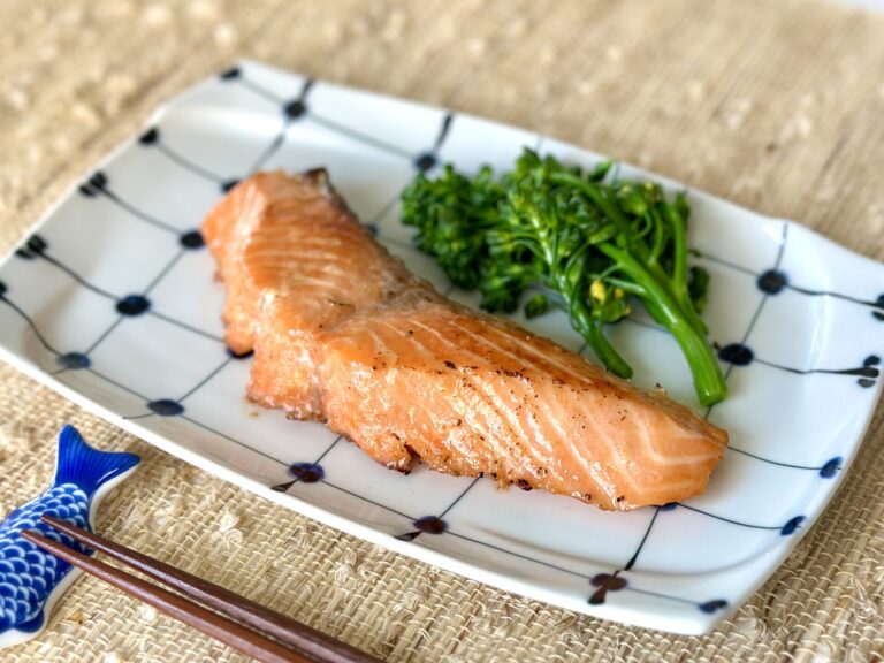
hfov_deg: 39.7
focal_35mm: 48
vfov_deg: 30.3
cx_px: 442
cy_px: 332
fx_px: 1226
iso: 125
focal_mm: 6.86
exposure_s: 1/62
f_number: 1.78
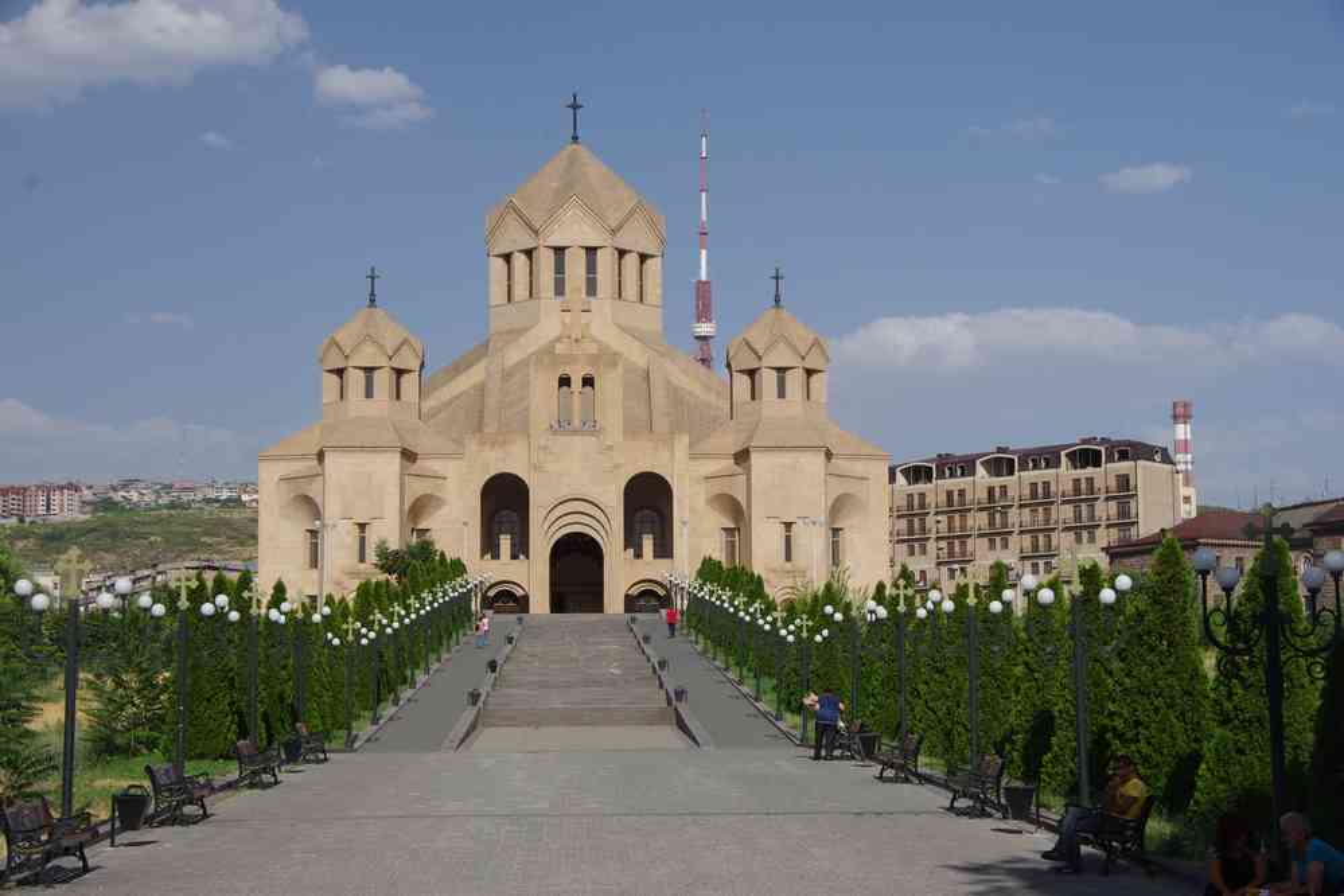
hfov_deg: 28.1
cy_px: 448
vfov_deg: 18.9
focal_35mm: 72
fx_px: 2688
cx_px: 672
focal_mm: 47.5
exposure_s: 1/125
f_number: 11
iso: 200
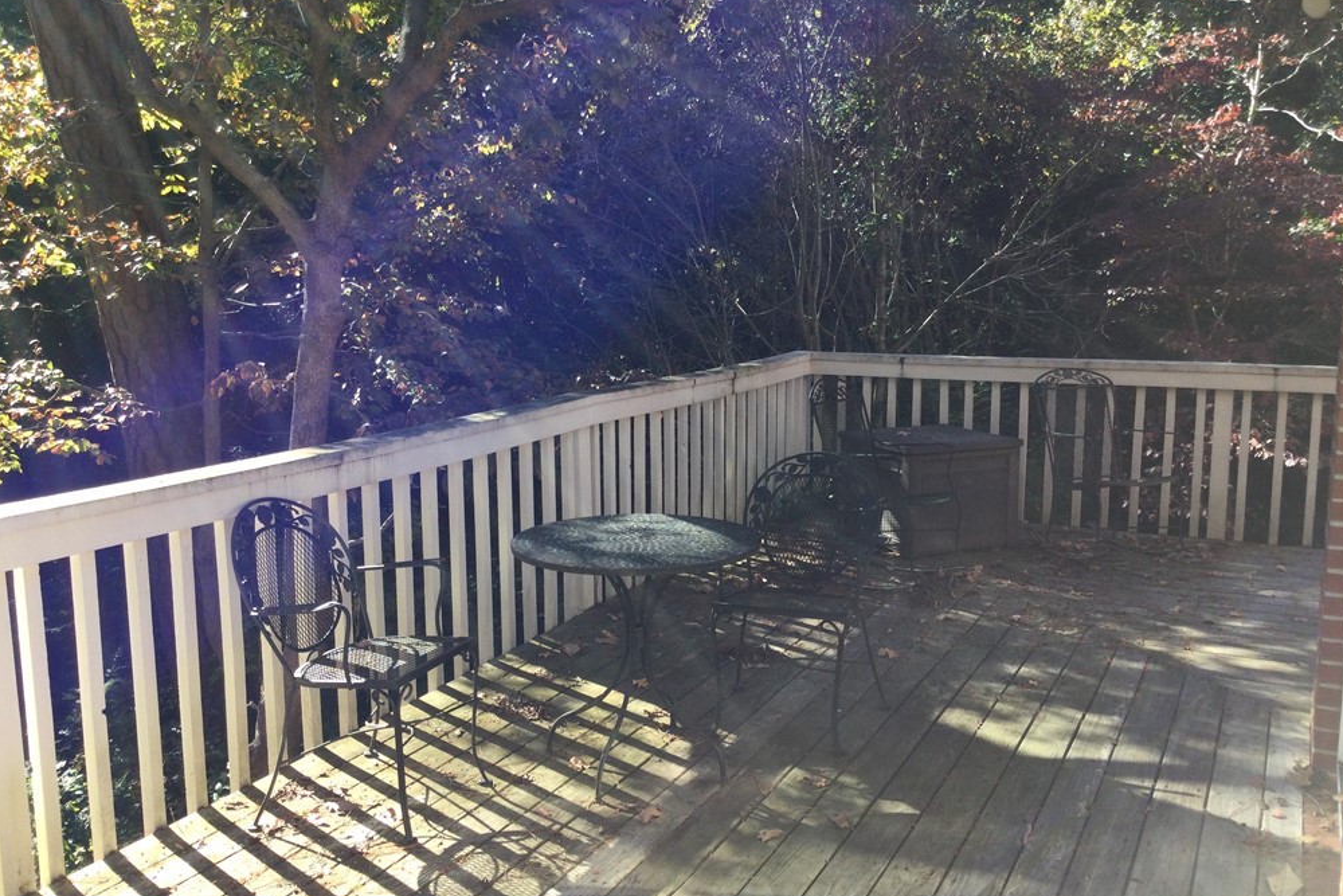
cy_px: 443
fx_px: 1231
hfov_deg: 57.2
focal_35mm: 33
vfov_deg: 40.0
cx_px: 663
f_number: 2.4
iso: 25
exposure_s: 1/221
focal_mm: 3.3
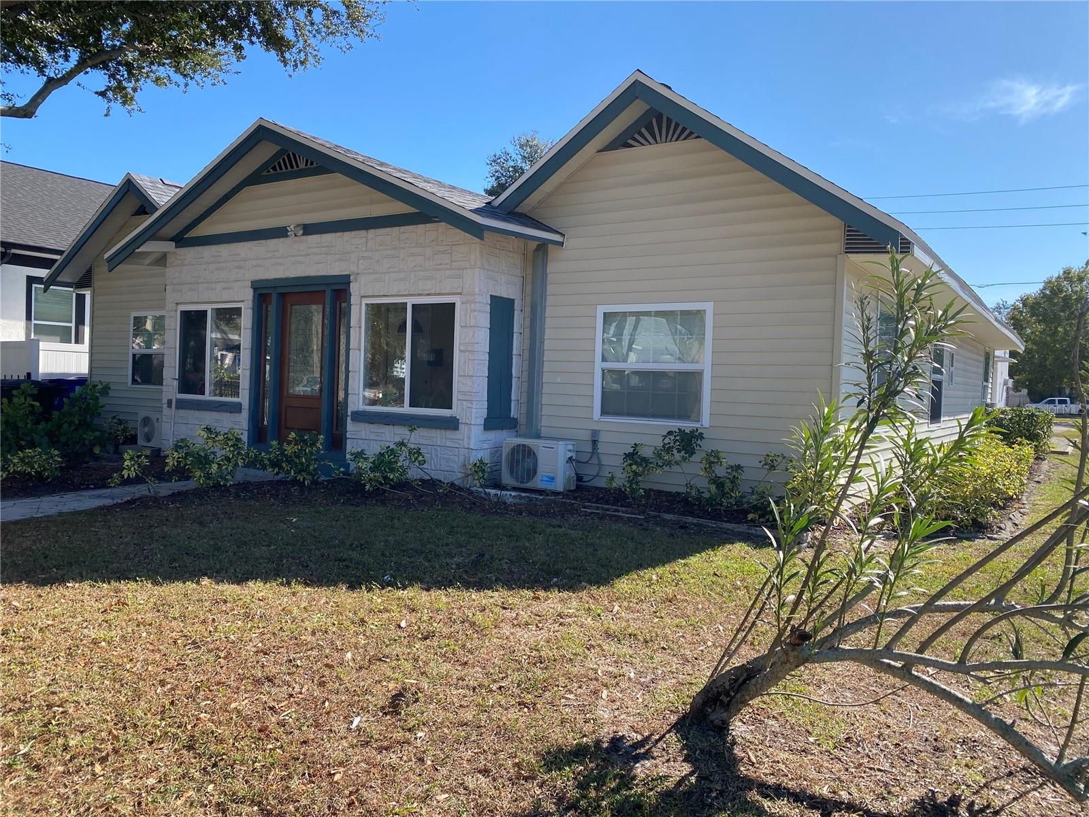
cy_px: 408
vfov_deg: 53.1
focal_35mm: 26
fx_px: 818
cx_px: 544
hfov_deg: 67.3
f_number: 1.8
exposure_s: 1/1429
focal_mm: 4.25
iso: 32
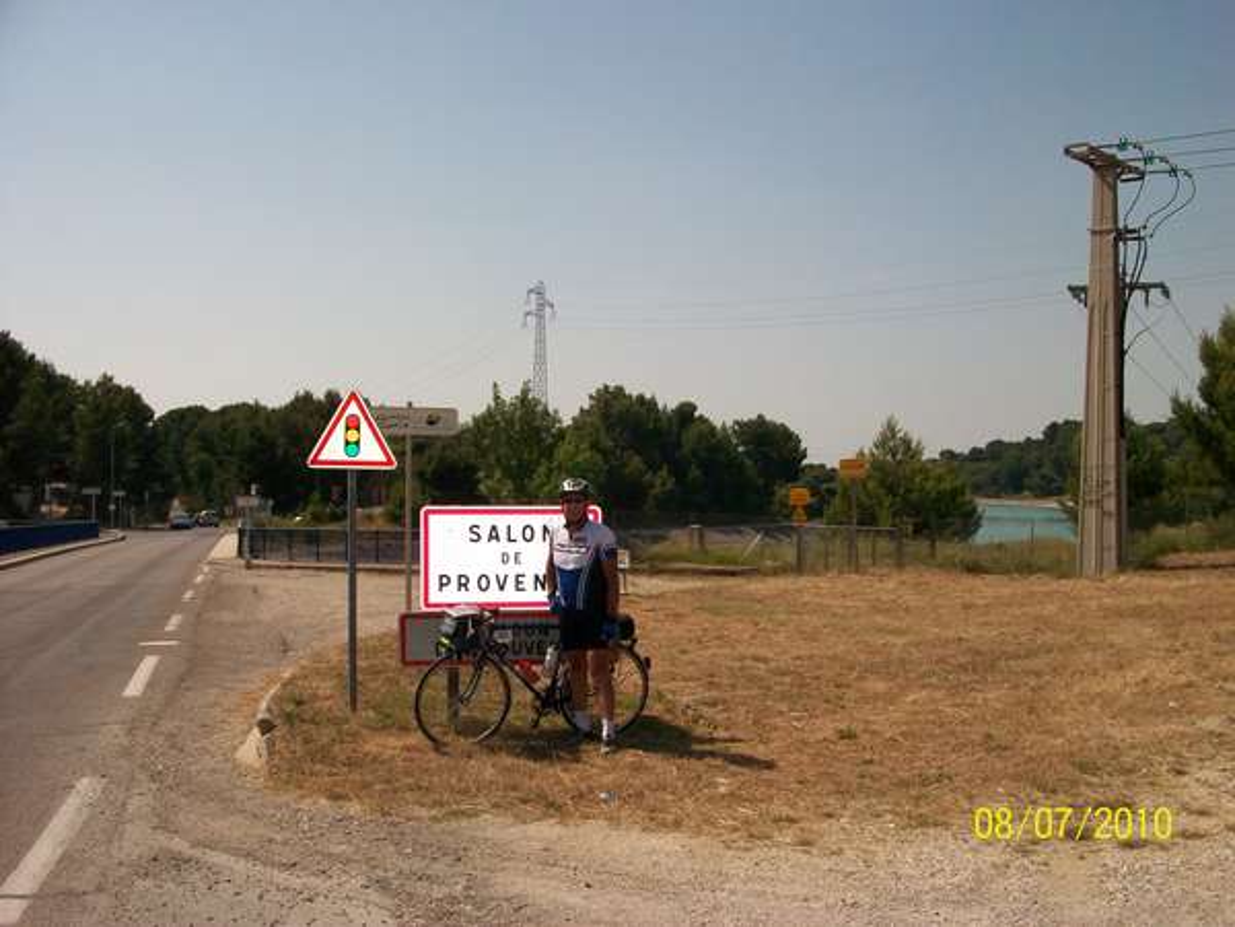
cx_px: 618
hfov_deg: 54.0
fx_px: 1213
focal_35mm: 34
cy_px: 464
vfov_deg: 41.8
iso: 80
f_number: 5.5
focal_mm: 5.7
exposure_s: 1/800
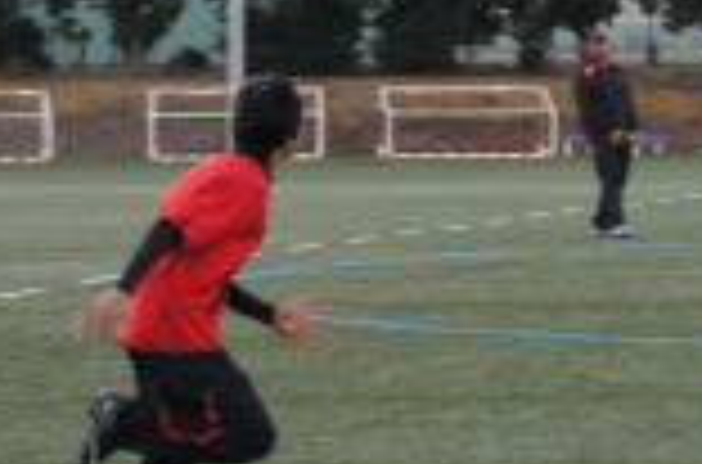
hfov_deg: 8.0
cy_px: -18
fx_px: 4969
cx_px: 954
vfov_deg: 5.3
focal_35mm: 256
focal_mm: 53
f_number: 5.6
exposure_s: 1/250
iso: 400
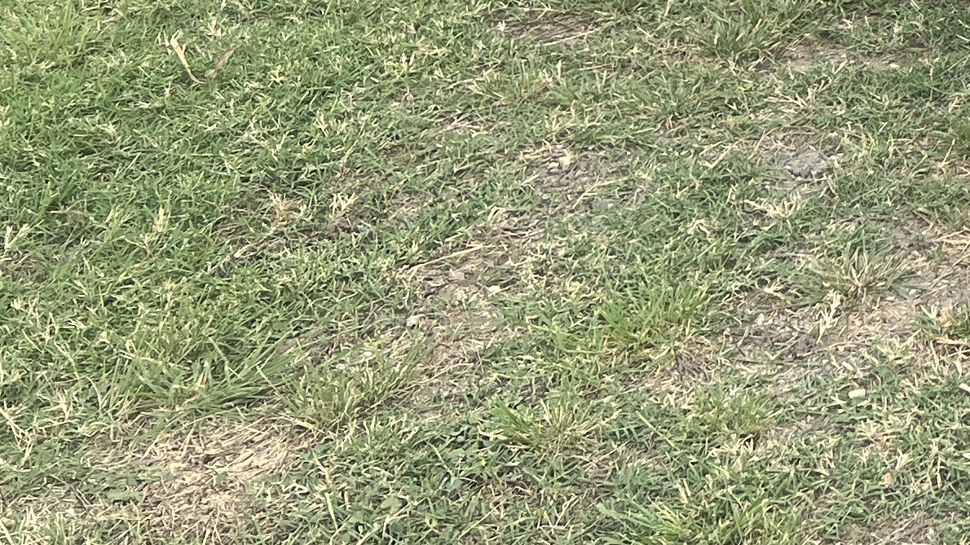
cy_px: -446
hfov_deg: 19.0
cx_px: 1527
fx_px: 2469
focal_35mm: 96
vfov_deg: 11.6
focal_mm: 5.7
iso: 50
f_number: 1.5
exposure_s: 1/1431
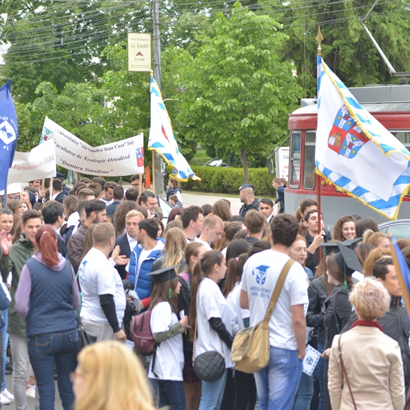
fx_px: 1541
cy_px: 161
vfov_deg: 15.1
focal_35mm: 115
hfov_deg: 15.1
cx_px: 99
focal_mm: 70
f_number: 2.8
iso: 800
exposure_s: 1/1250
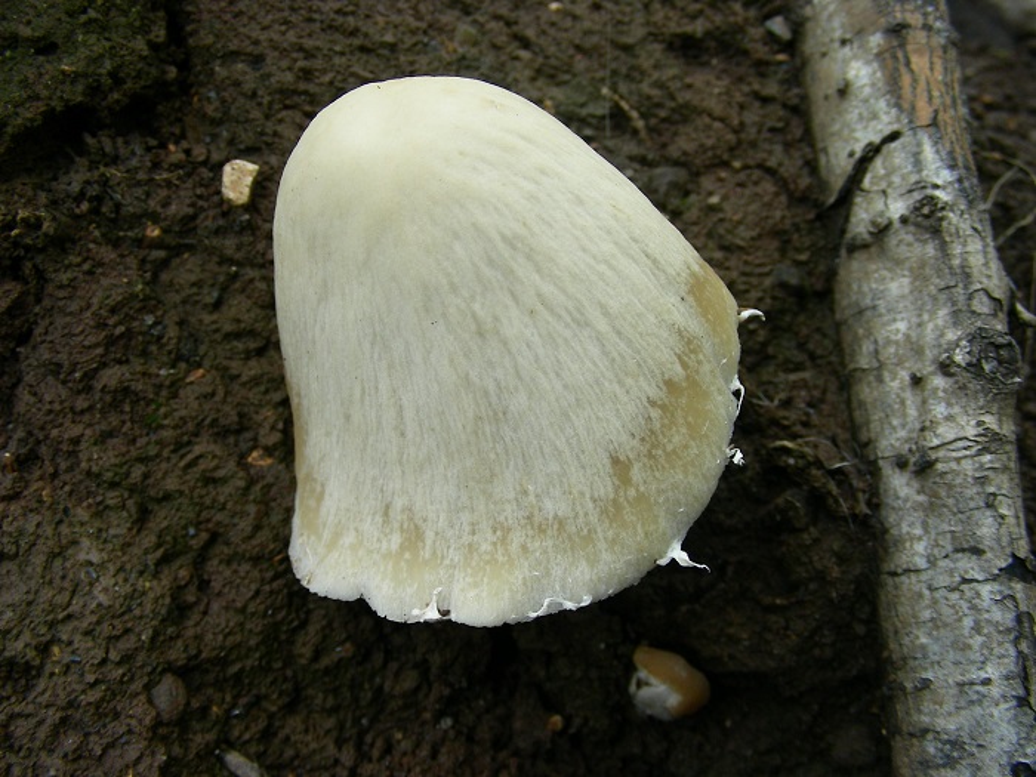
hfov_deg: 49.0
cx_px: 518
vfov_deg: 37.7
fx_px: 1137
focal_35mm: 38
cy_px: 388
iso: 50
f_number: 3.5
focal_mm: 6.3
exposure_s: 1/123
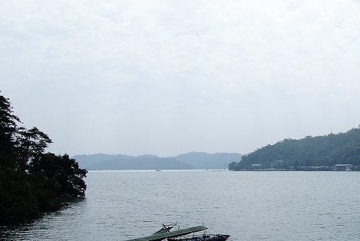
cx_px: 355
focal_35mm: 43
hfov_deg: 40.2
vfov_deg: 30.7
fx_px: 431
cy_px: 183
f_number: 11
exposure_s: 1/450
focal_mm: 14
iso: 200
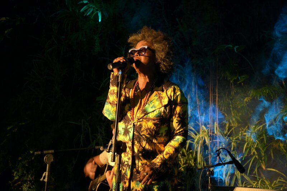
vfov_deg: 20.9
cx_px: 144
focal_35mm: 65
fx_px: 518
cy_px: 96
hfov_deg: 30.9
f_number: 4.5
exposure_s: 1/30
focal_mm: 65
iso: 3200
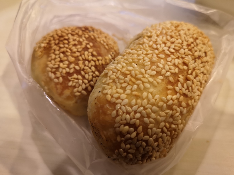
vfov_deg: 51.4
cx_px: 117
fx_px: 183
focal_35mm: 27
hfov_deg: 65.3
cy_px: 88
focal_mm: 3.95
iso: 200
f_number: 1.8
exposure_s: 1/30
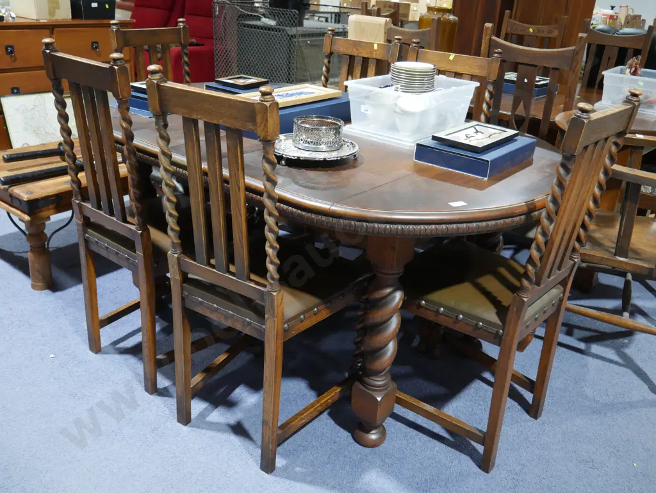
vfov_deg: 44.2
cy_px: 246
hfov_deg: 56.8
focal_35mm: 32
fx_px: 607
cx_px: 328
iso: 1000
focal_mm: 16
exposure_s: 1/60
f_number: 3.6
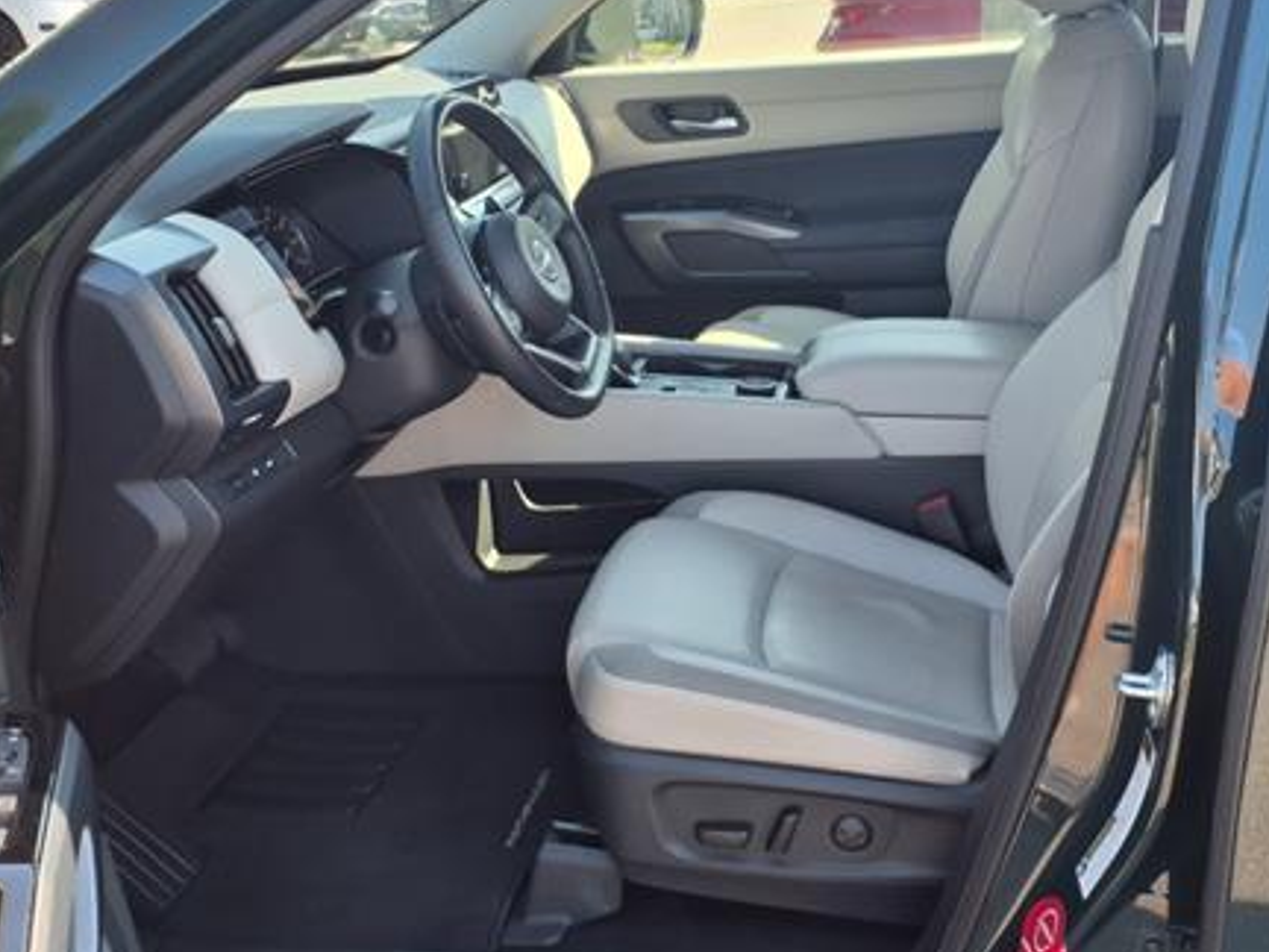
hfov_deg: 46.7
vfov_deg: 35.9
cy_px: 408
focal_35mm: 40
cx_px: 723
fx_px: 1466
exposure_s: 1/286
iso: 40
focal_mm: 3.58
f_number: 1.9
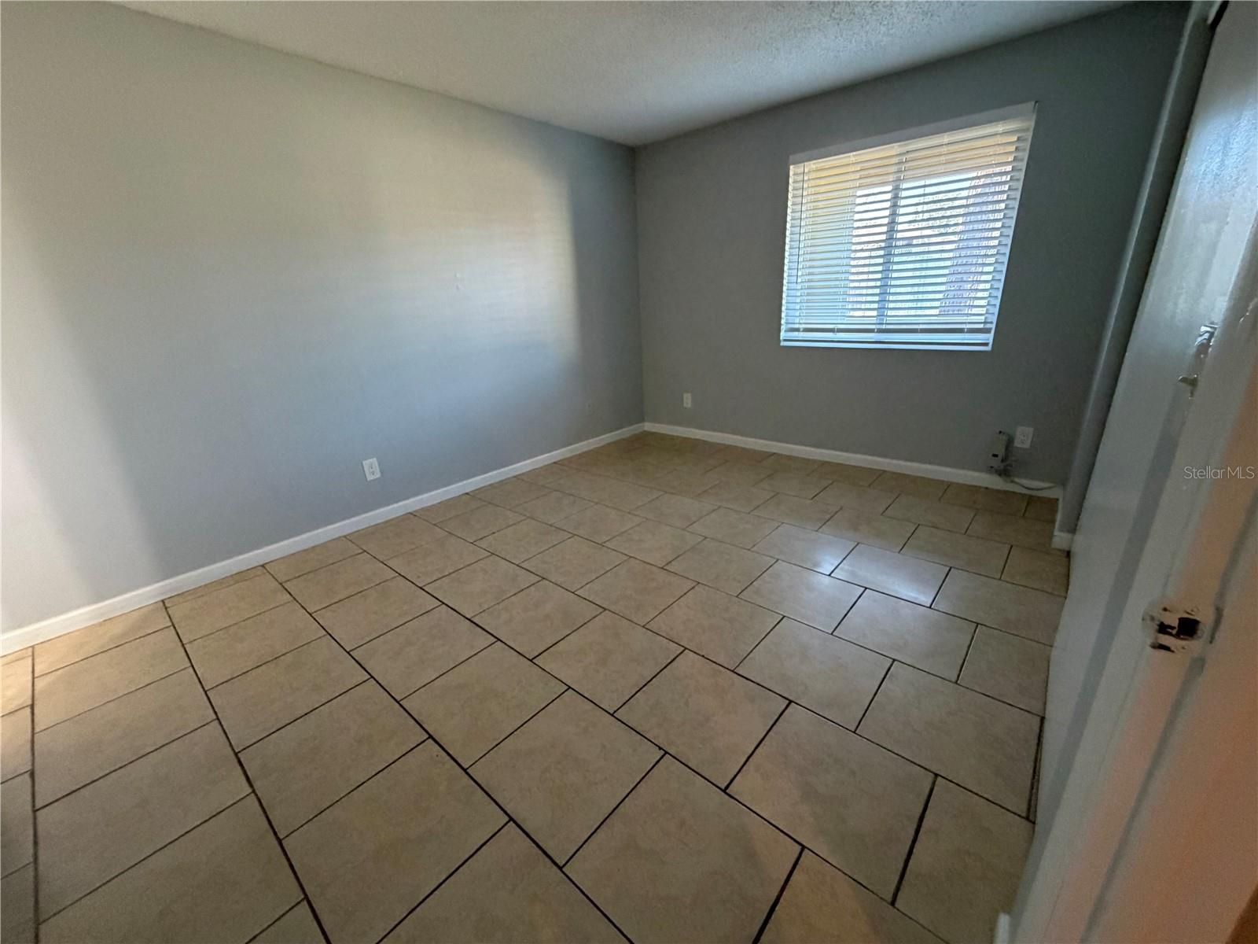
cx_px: 629
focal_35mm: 14
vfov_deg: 85.7
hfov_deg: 102.1
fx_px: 509
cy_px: 472
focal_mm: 2.22
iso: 500
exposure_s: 1/60
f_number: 2.2
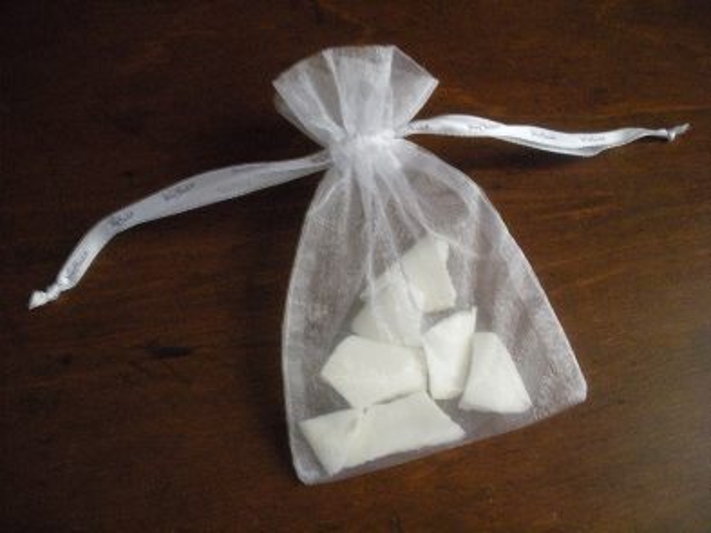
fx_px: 740
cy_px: 266
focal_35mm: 36
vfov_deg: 39.7
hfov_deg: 51.3
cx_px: 356
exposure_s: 1/8
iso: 730
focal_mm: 6.3
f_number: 3.5
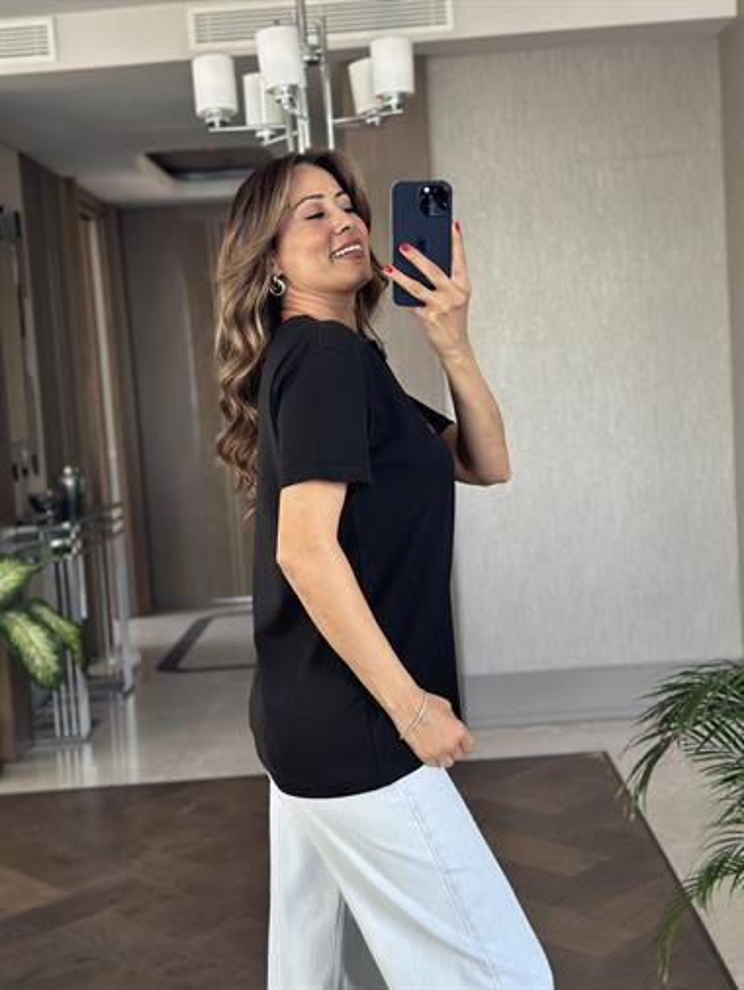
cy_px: 495
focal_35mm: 48
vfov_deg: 39.6
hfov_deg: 30.3
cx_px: 372
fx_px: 1374
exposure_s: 1/70
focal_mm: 6.86
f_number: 1.78
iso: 125
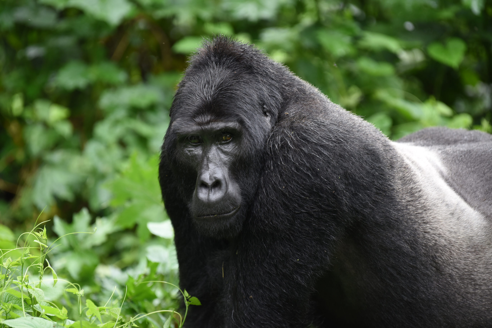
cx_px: 246
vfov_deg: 6.9
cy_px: 164
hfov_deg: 10.3
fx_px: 2734
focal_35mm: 200
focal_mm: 200
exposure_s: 1/400
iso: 800
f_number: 3.5
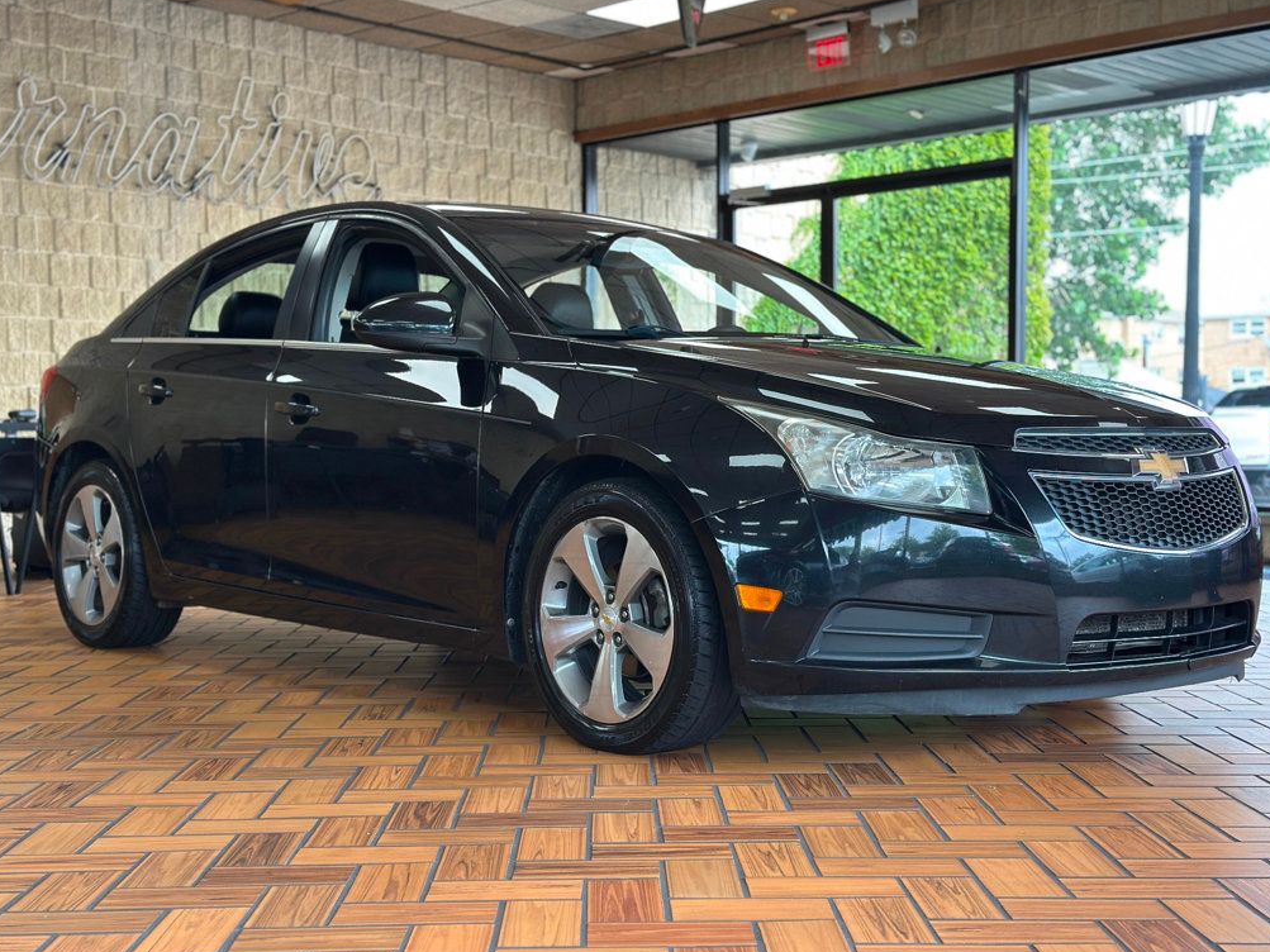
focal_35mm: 49
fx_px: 1798
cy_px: 472
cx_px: 639
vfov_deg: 29.7
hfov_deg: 38.9
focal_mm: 6.86
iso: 80
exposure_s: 1/175
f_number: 1.78
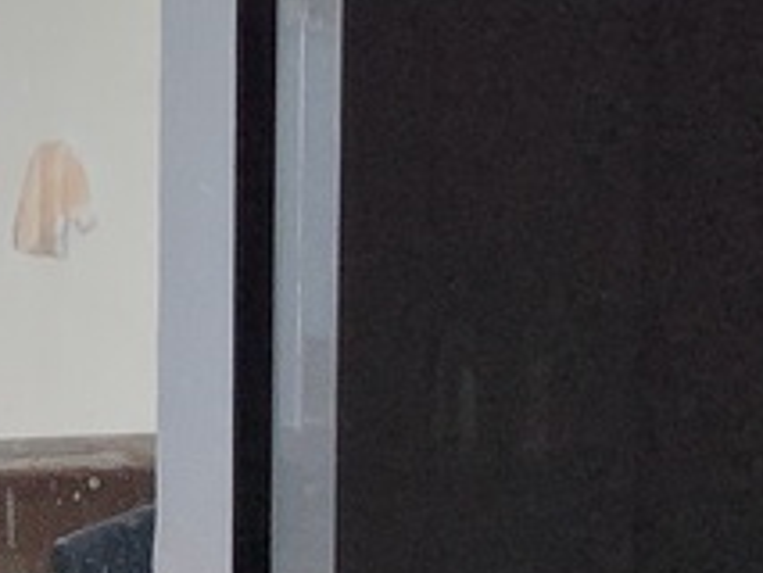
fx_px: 3286
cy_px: -7
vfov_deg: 9.9
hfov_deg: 11.3
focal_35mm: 149
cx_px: -974
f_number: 2.4
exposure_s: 1/1381
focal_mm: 3.3
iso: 25
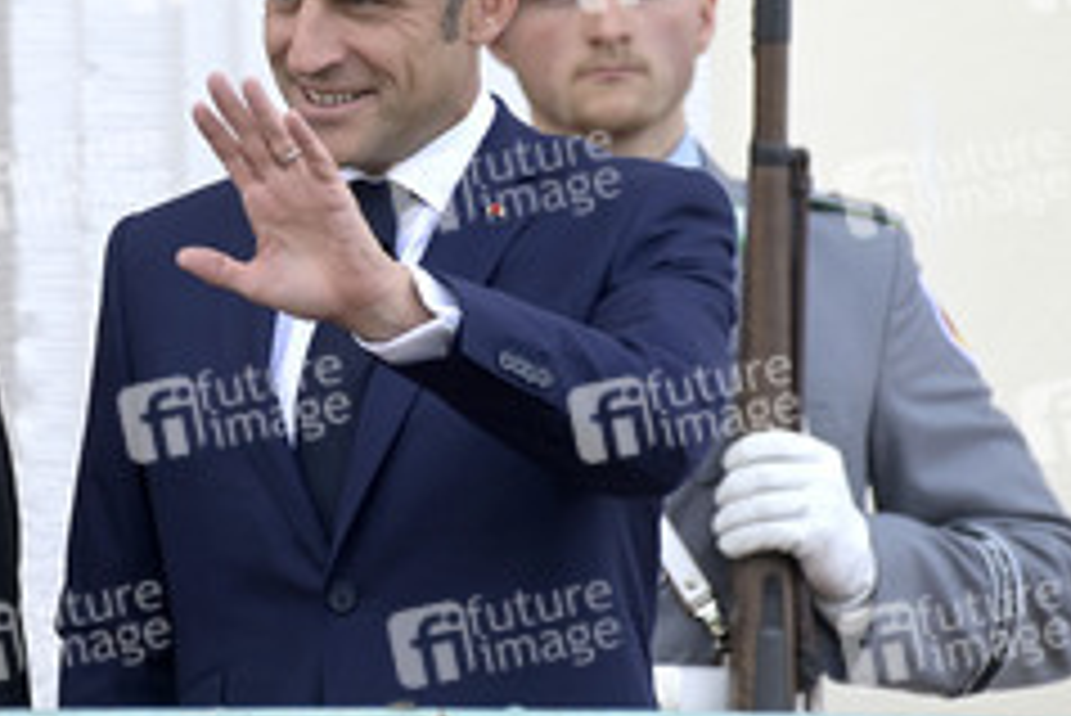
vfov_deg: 1.5
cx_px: 115
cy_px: 297
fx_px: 28130
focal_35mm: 945
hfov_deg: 2.2
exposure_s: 1/800
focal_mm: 500
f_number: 6.3
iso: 1000
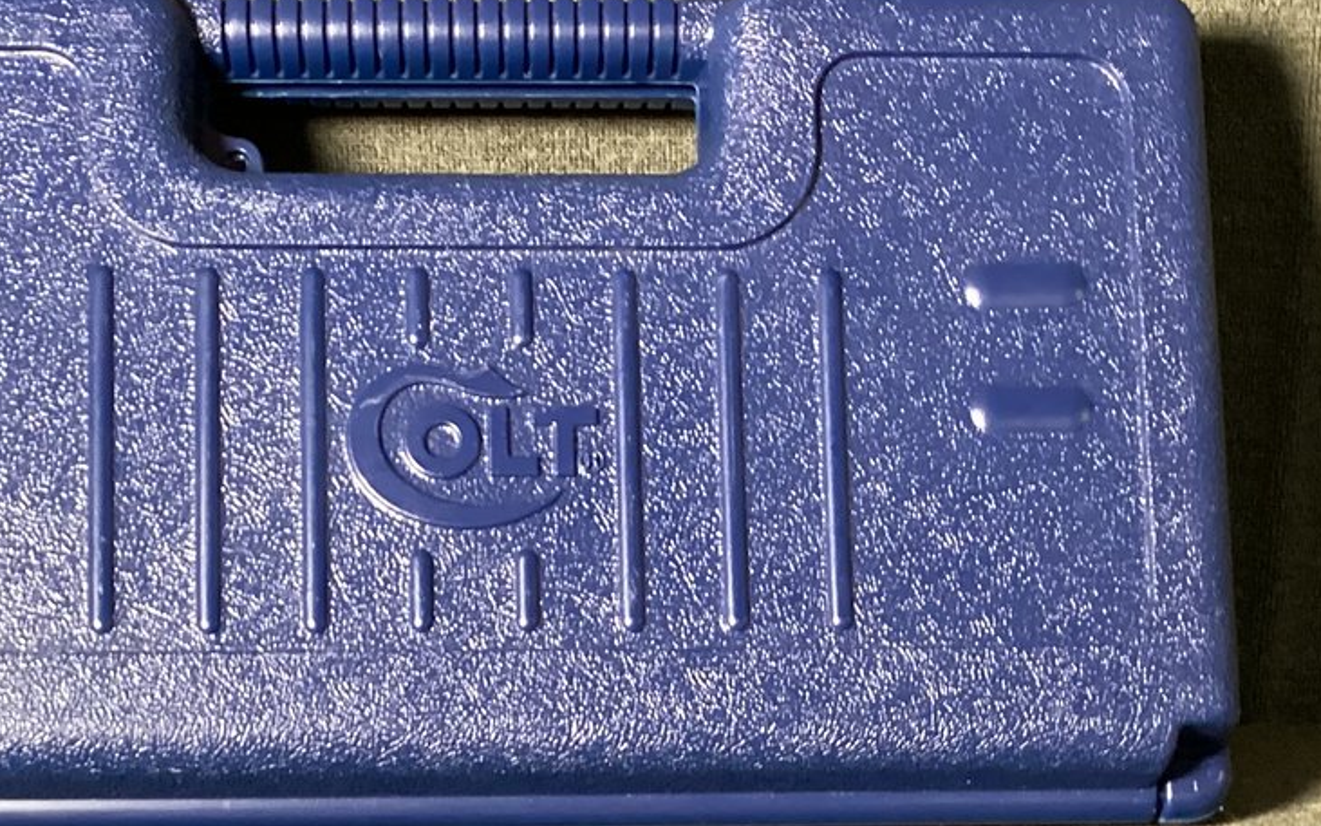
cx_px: 557
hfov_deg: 30.1
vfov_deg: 18.3
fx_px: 2448
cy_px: 957
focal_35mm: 68
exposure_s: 1/33
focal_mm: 3.3
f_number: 2.4
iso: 320
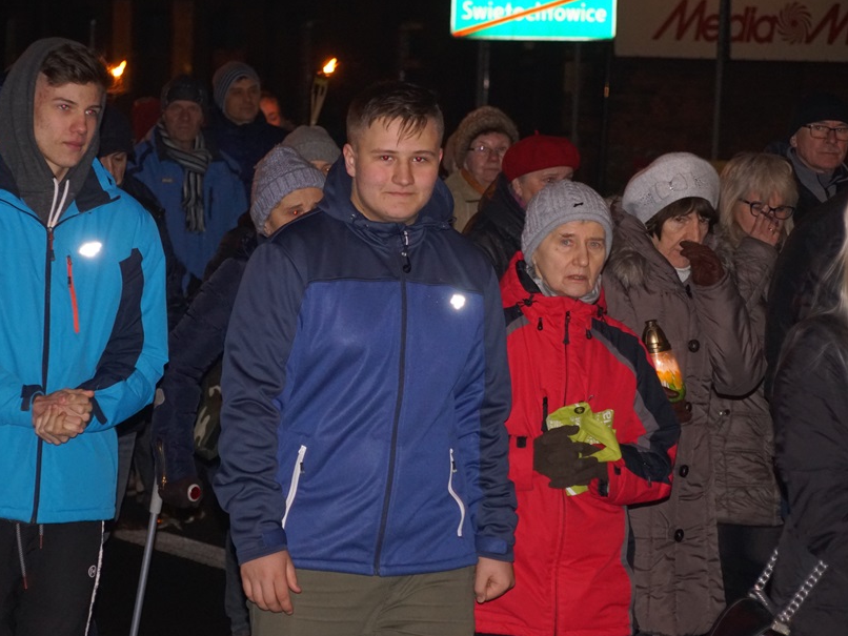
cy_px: 346
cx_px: 385
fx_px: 3945
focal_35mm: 161
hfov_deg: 12.3
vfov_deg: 9.2
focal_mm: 90
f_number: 5.6
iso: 1600
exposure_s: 1/60
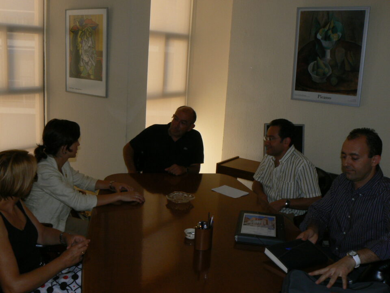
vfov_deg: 39.7
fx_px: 406
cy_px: 146
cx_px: 195
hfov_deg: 51.4
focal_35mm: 36
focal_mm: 6
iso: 100
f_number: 7.1
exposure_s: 1/30
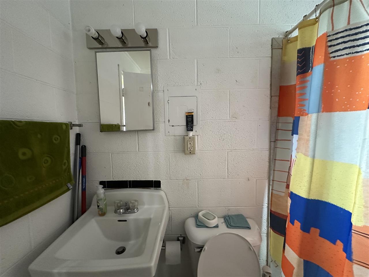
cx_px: 184
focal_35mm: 14
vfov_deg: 85.7
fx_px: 149
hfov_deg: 102.1
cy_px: 138
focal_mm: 2.22
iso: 800
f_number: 2.2
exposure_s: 1/60
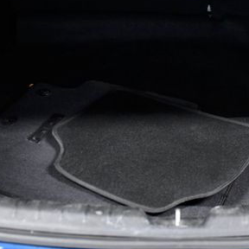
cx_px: 186
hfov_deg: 25.1
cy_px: 102
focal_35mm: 68
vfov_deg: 25.3
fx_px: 553
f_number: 3.5
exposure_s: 1/160
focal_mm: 24
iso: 2500
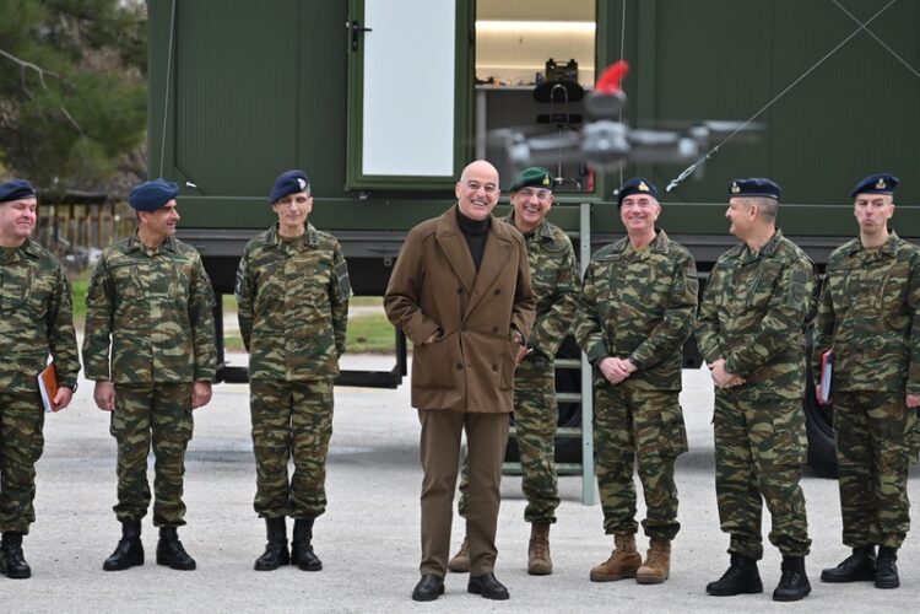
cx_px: 460
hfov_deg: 19.5
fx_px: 2683
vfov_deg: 13.0
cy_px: 307
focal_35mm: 105
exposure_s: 1/640
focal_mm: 70
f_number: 2.8
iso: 500
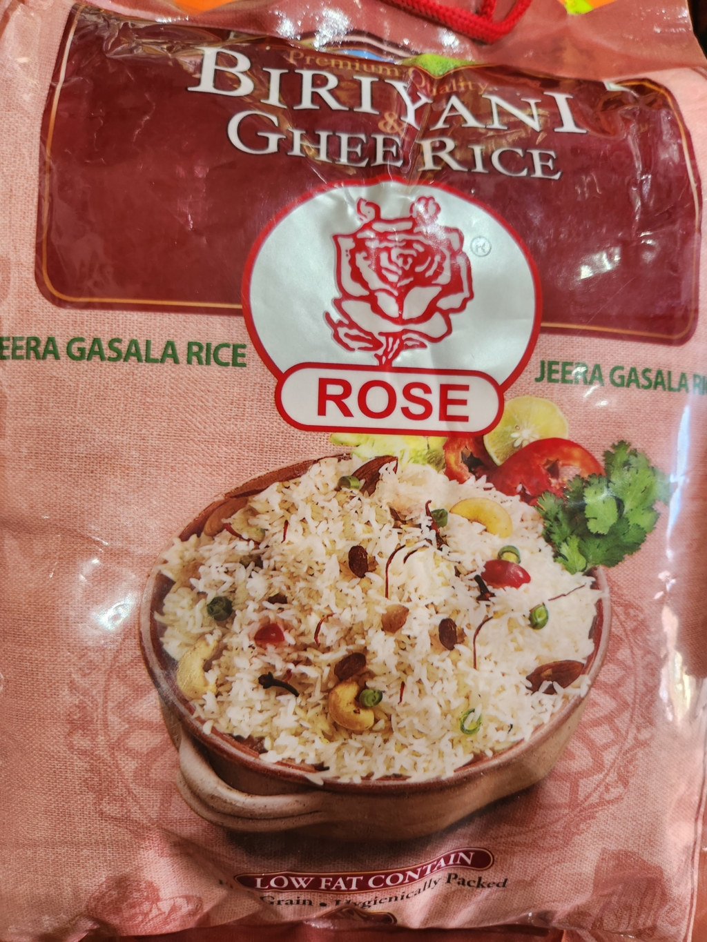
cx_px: 354
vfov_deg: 73.9
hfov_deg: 58.9
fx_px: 626
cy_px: 471
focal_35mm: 23
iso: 250
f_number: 1.8
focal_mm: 5.4
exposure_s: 1/100
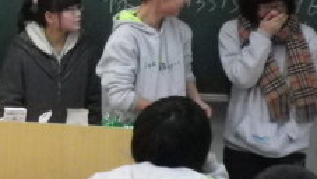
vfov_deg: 10.5
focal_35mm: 116
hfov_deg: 18.1
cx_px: 10
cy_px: 58
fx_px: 976
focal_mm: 6.36
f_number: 3.9
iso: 800
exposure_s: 1/40
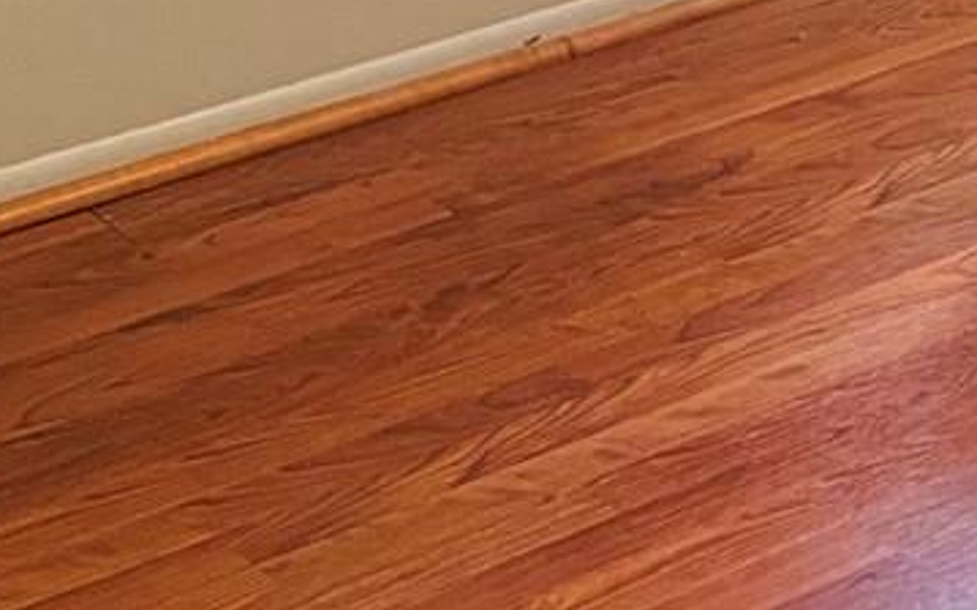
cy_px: -278
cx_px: 2008
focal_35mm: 123
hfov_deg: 14.0
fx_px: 3274
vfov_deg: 10.3
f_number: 1.5
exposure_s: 1/60
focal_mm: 5.7
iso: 320
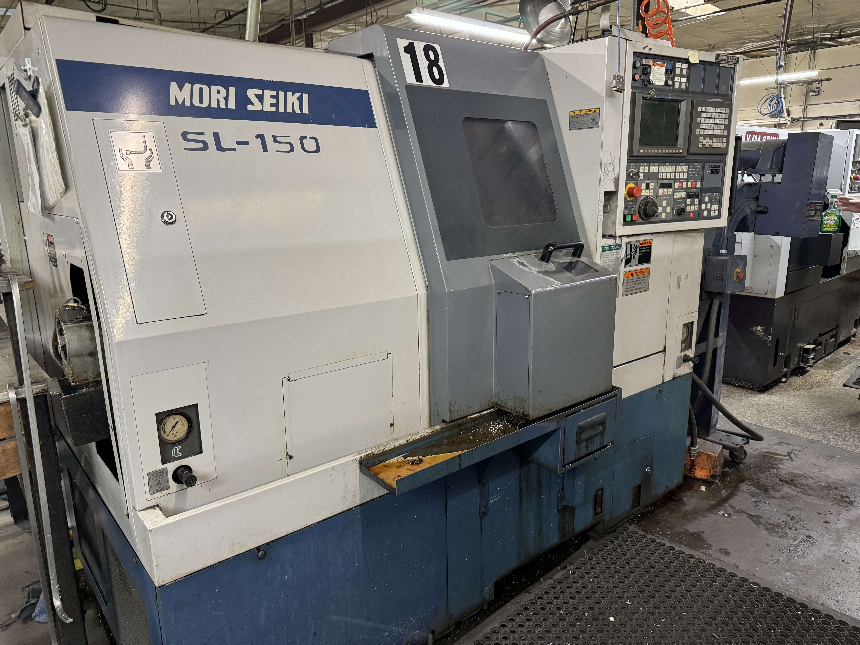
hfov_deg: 71.6
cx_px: 430
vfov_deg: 56.8
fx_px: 596
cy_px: 322
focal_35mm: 24
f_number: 1.78
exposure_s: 1/60
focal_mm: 6.76
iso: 320
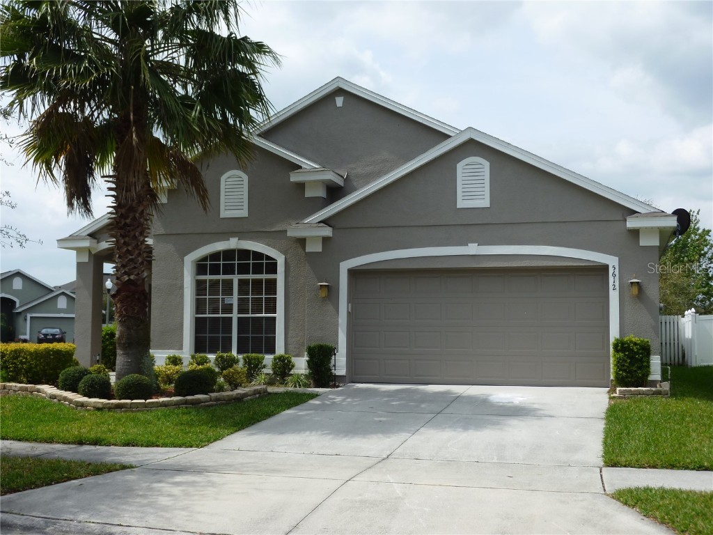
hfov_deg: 44.8
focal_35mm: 42
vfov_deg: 34.3
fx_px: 865
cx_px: 356
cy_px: 268
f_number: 4.1
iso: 80
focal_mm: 7.6
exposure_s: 1/500
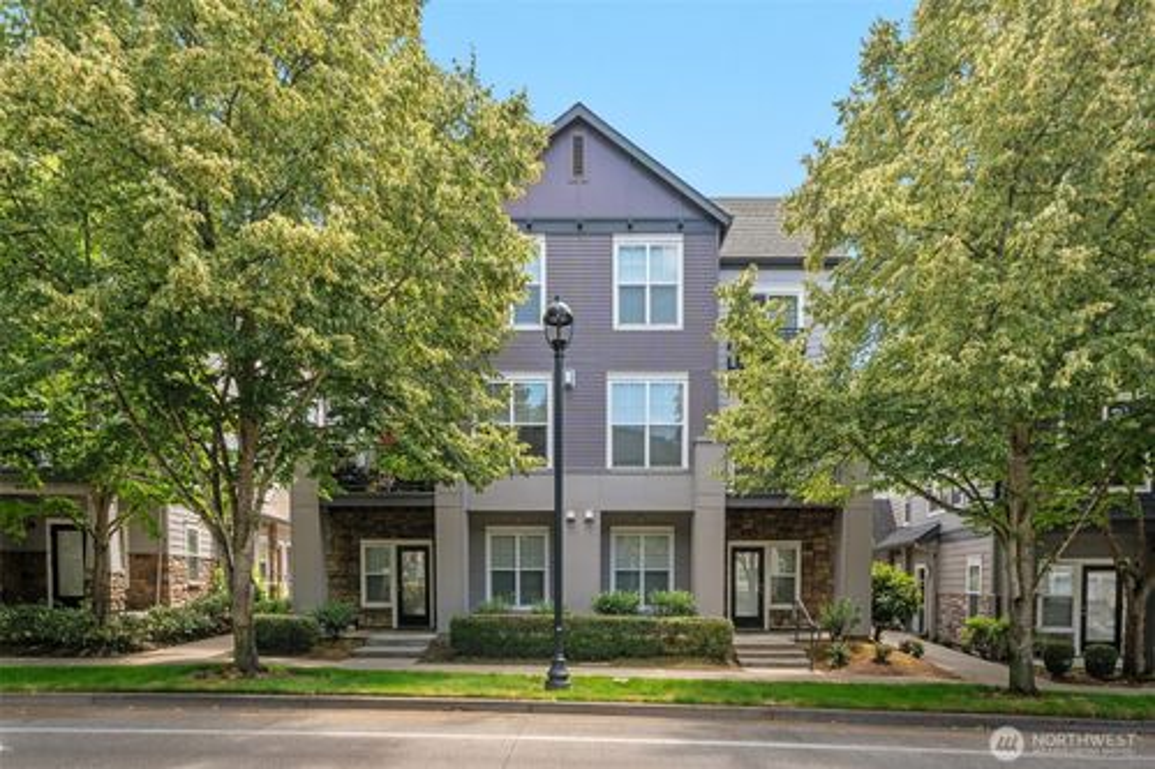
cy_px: 384
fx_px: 577
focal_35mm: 18
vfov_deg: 67.3
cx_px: 578
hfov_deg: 90.0
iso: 320
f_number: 8
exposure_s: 1/250
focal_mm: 18
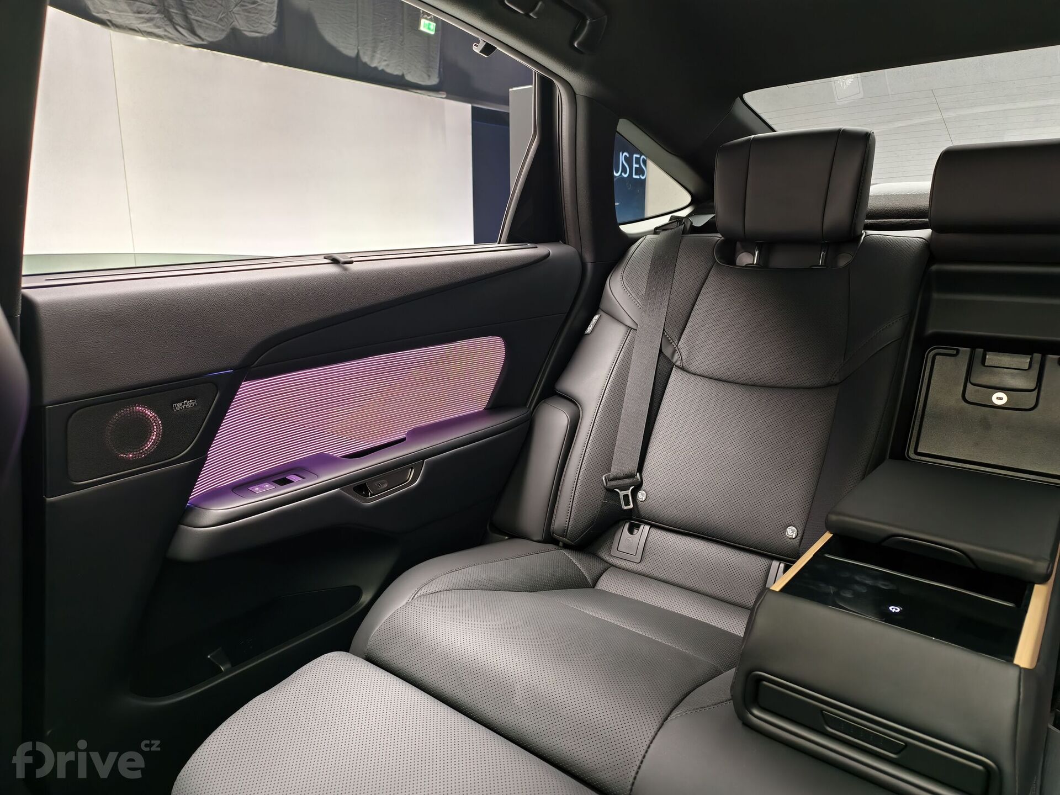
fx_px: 704
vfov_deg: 58.9
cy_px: 398
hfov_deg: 73.9
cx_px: 530
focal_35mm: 23
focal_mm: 6.54
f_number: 1.57
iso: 606
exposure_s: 1/33.3
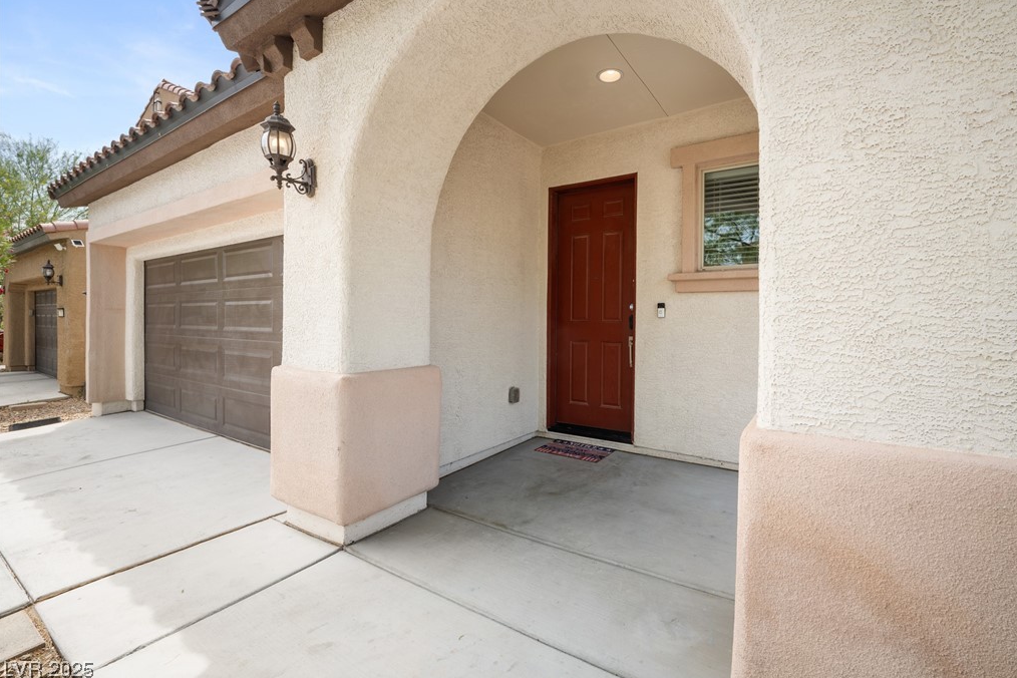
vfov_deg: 77.3
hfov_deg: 100.3
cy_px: 327
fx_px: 424
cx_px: 542
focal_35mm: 15
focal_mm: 14
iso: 100
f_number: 9
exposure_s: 1/60
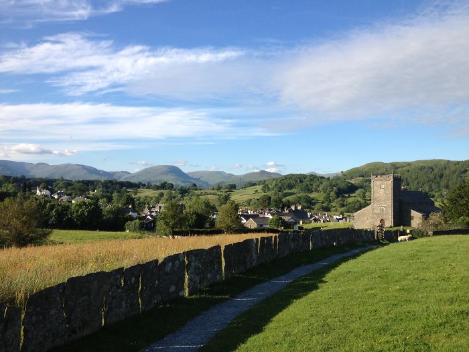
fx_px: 474
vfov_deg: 40.7
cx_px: 234
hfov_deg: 52.6
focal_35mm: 35
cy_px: 176
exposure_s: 1/1104
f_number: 2.4
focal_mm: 4.28
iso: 50
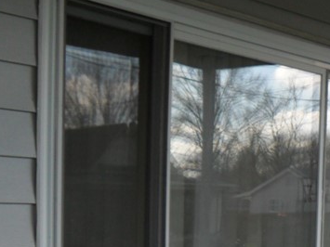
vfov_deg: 14.0
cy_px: 332
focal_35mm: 101
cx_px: 378
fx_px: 963
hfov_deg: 18.6
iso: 80
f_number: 3
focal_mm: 6.3
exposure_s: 1/750
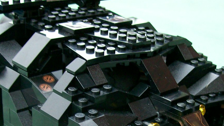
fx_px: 434
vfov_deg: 16.3
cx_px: 127
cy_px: 118
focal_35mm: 73
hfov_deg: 28.9
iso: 80
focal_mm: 6
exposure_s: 1/37.1
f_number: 2.7
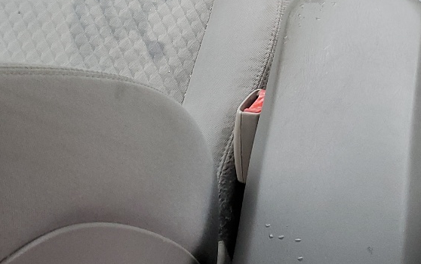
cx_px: 335
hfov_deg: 25.7
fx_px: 907
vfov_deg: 15.4
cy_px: -113
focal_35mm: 79
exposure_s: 1/60.2
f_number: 1.5
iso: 72
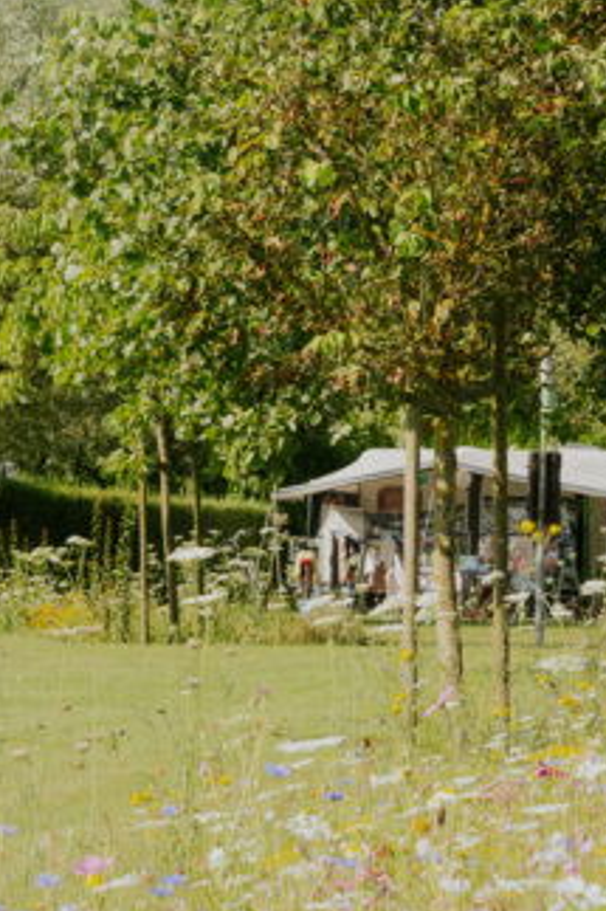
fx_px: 3375
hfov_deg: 10.2
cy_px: 415
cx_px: 169
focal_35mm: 134
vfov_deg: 15.4
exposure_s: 1/250
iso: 100
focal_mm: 50.2
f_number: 7.1
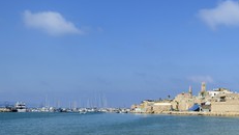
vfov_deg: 19.5
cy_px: 110
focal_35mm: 61
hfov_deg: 33.6
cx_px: 182
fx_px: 387
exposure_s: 1/320
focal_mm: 32
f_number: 13
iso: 200
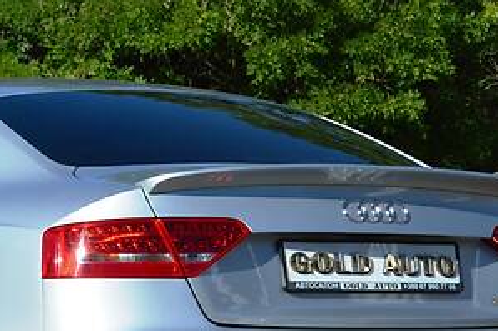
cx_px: 119
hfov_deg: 12.7
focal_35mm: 161
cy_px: 281
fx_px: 2225
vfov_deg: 8.5
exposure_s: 1/400
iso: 100
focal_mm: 40
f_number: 10
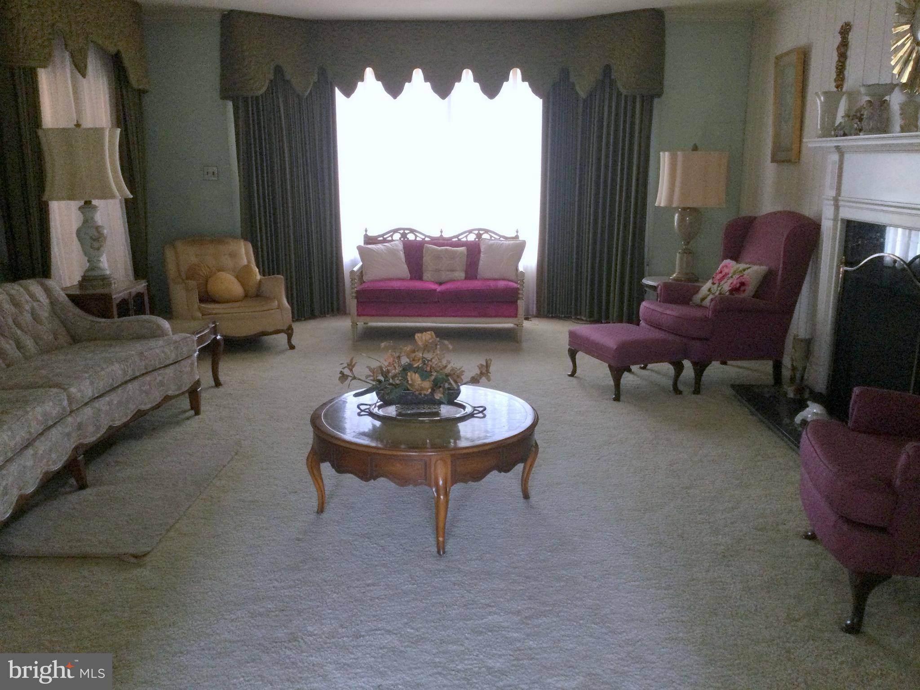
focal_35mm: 31
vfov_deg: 45.4
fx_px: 824
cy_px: 345
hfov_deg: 58.4
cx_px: 460
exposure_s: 1/30
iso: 100
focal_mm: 3.3
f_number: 2.4
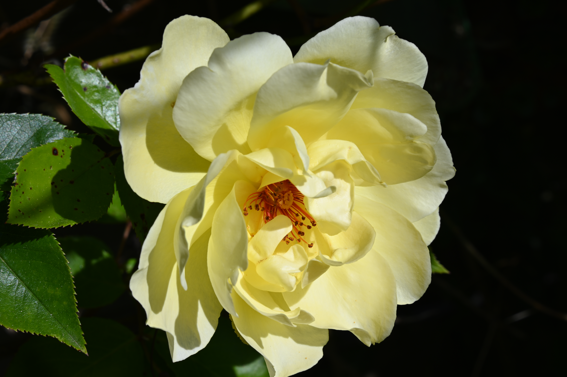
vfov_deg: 18.2
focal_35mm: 75
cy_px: 188
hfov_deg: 27.0
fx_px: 1180
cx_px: 284
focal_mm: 75
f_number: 20
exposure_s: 1/100
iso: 100
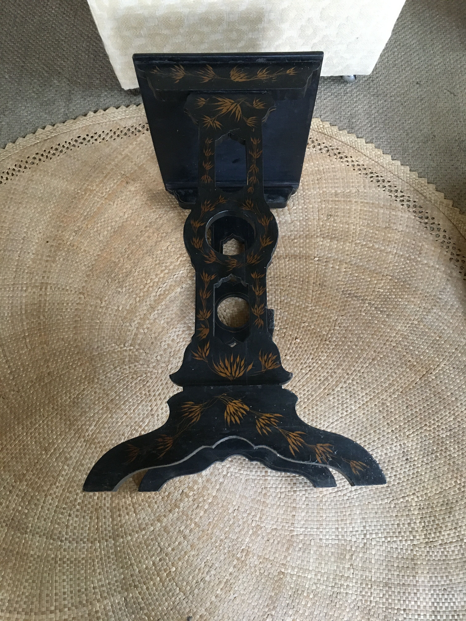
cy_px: 310
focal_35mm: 29
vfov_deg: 61.7
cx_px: 233
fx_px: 521
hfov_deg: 48.2
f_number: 2.2
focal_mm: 4.15
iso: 200
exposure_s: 1/25
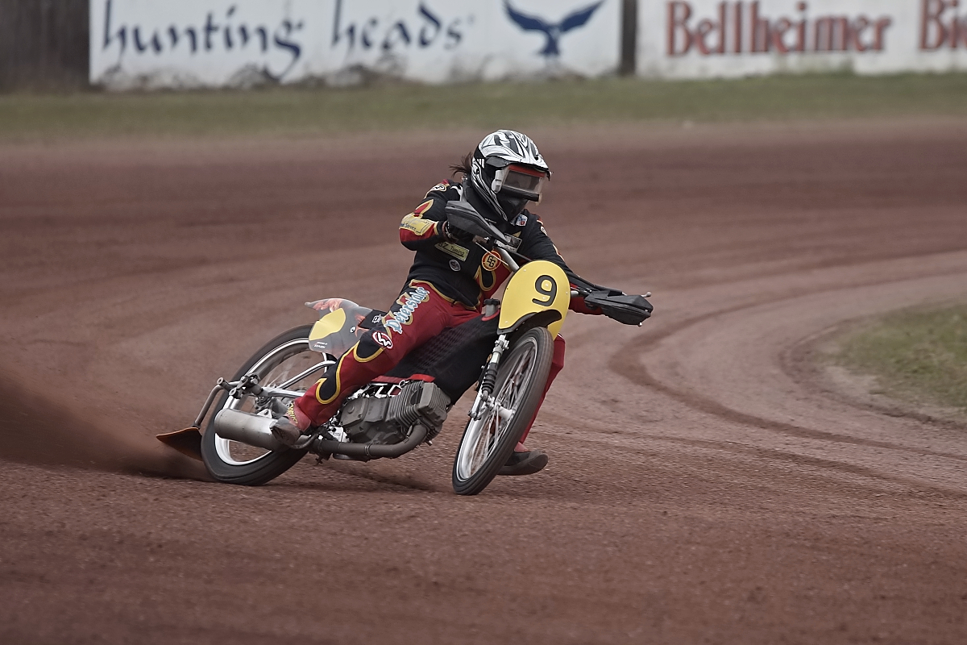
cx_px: 484
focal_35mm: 600
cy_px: 322
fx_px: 16115
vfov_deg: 2.3
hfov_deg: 3.4
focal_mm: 400
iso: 200
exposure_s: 1/500
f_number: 5.6
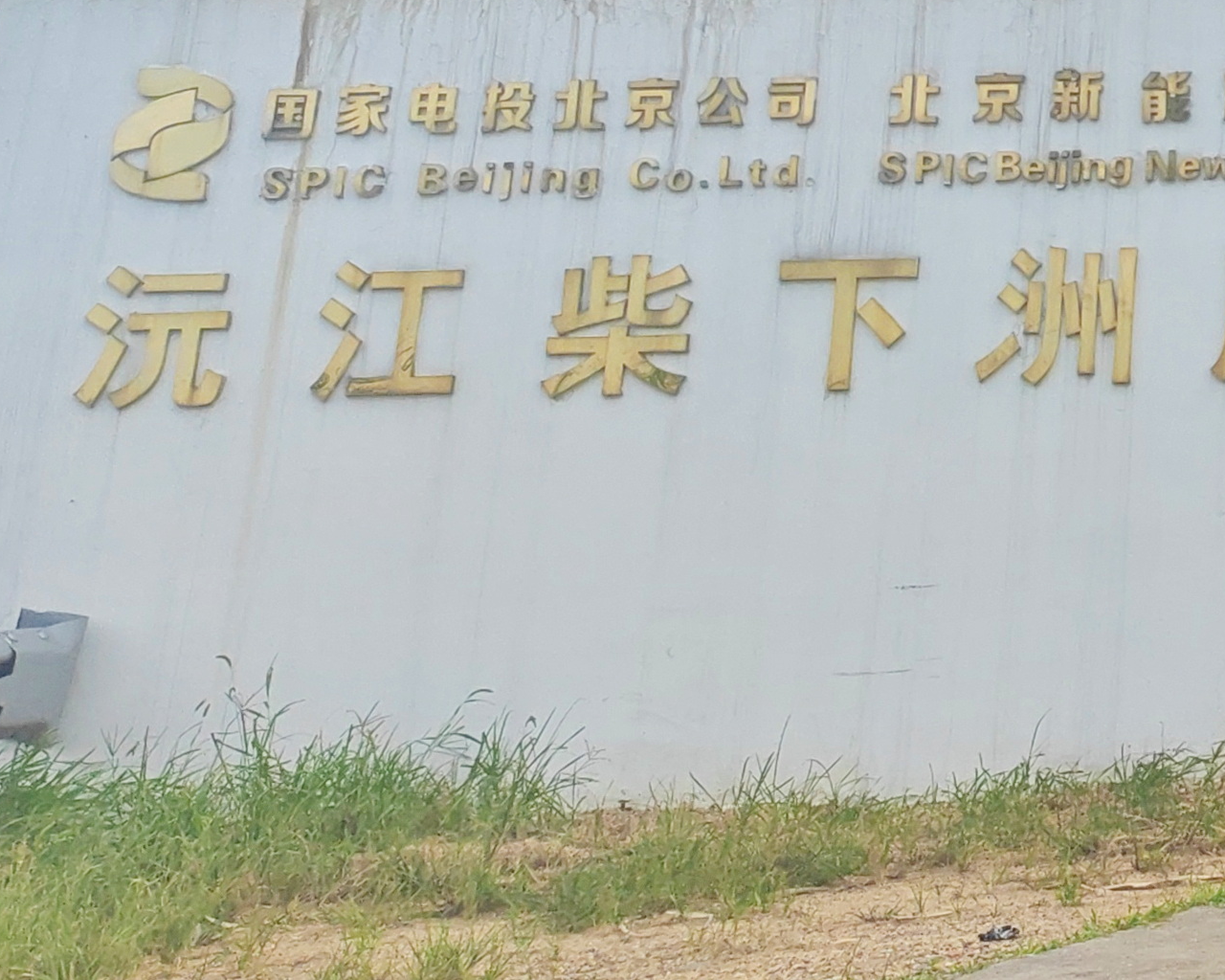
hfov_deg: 19.8
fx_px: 2973
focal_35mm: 82
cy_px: -376
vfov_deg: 17.3
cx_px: 1893
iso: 50
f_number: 1.9
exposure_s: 1/640
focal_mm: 5.52
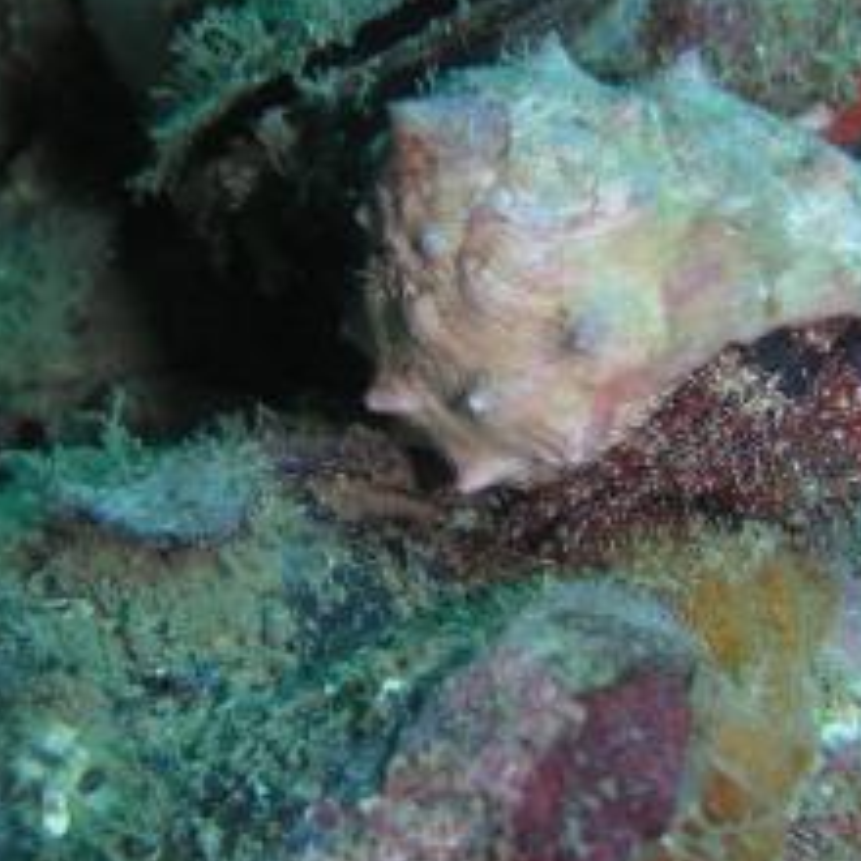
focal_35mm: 65
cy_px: 331
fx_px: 1829
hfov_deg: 26.3
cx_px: 612
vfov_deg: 26.4
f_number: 6.7
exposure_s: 1/45
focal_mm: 6
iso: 160
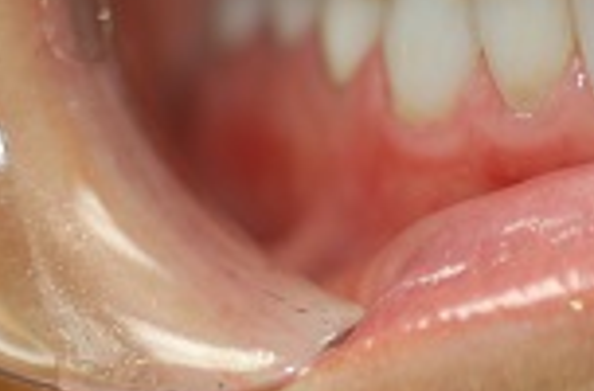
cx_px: 625
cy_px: -76
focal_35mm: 415
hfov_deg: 5.0
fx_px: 6825
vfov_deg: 3.3
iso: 200
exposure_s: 1/60
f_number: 2.8
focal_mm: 105
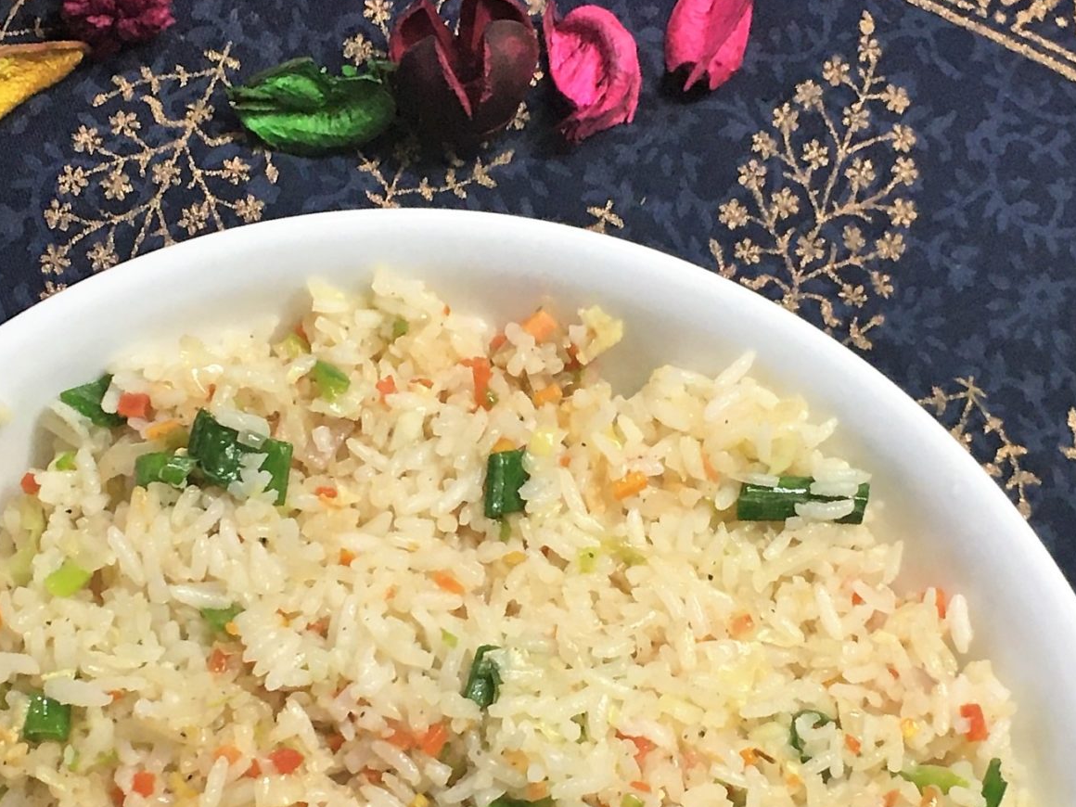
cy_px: 566
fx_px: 1989
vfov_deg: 22.8
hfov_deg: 30.2
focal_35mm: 64
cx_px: 486
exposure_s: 1/33
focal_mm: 4.15
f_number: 2.2
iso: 50
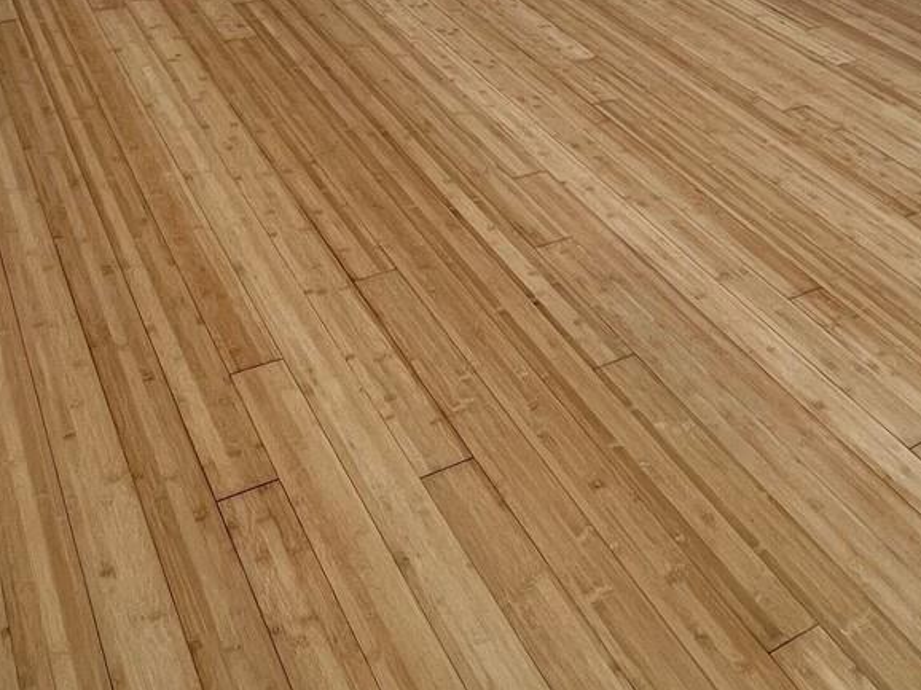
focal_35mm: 36
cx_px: 346
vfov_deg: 31.7
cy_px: -175
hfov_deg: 50.9
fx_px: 957
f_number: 1.8
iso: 32
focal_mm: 1.57
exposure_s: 1/187
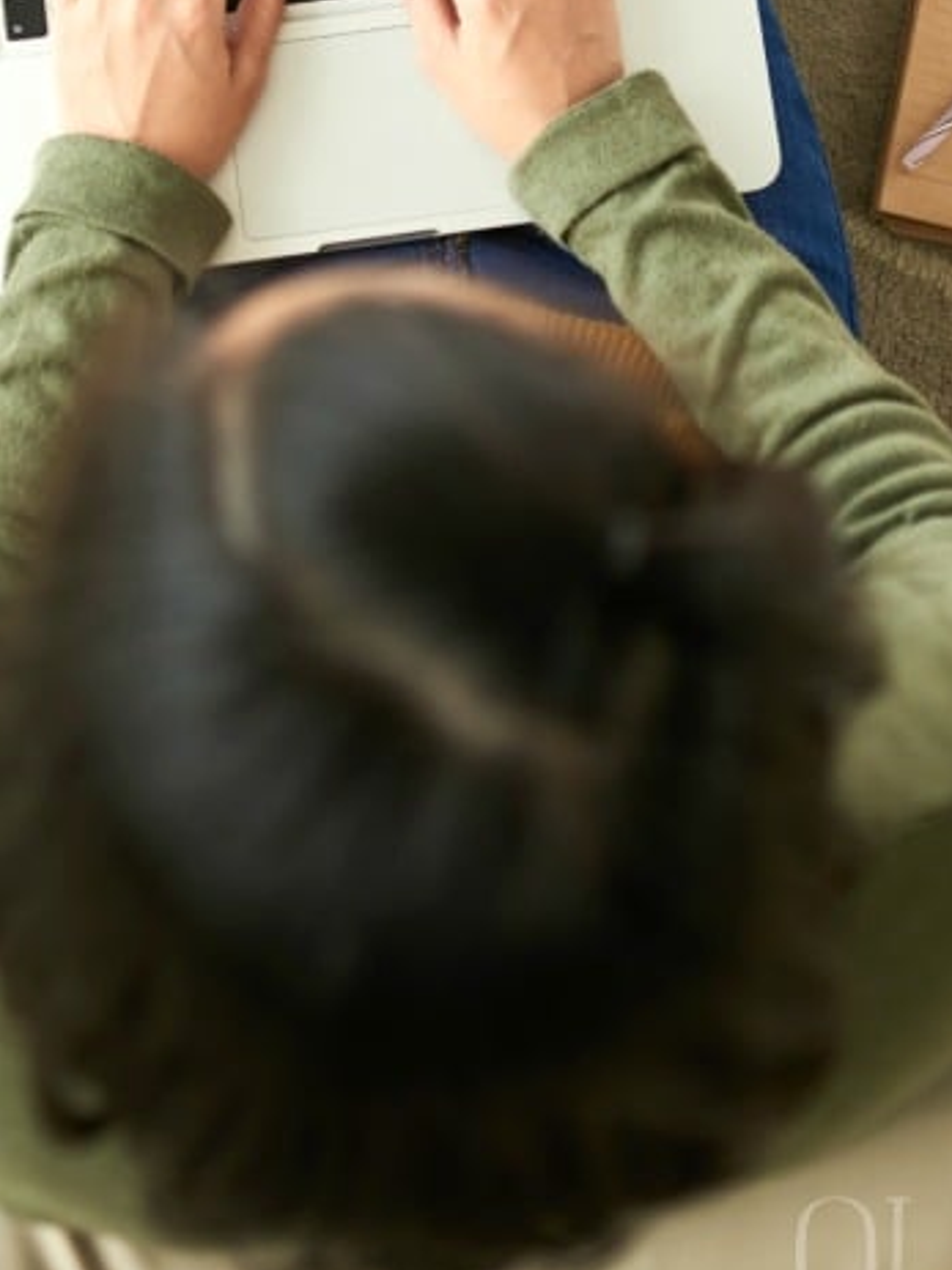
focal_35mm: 98
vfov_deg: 18.6
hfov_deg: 15.1
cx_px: 529
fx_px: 3595
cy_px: -377
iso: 100
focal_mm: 35
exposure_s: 1/500
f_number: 1.7
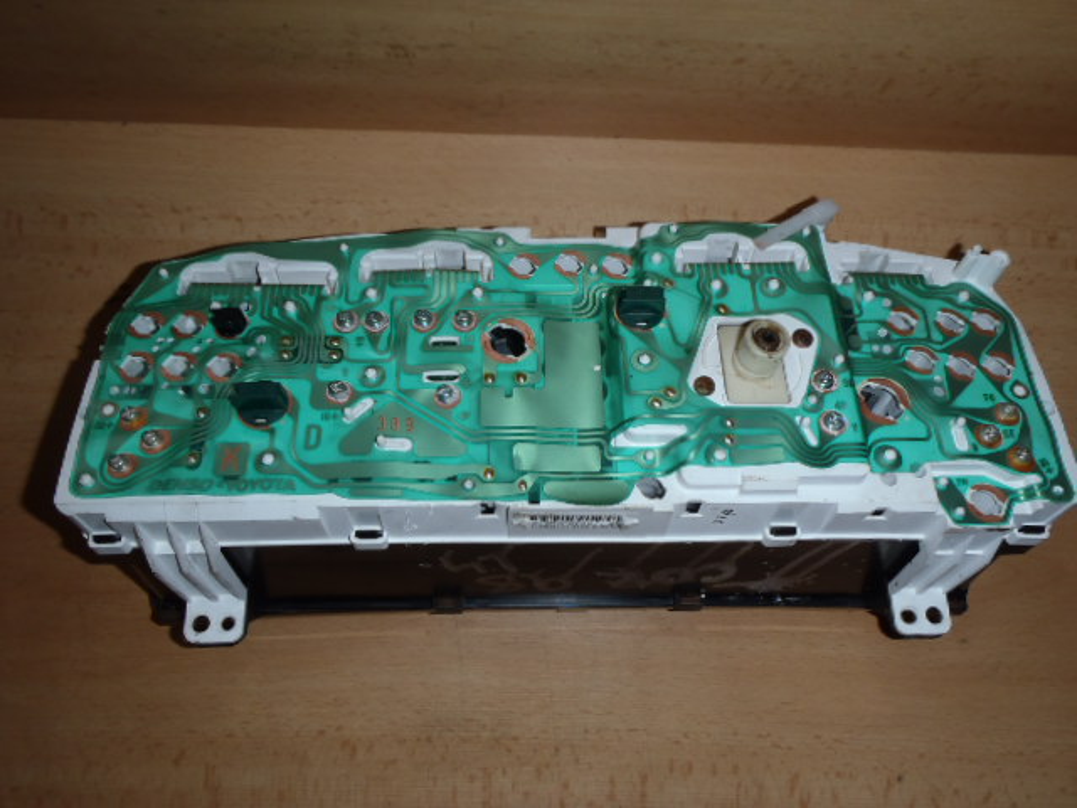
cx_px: 538
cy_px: 404
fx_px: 871
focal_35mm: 28
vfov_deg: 49.7
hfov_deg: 63.4
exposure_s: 1/30
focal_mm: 5
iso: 100
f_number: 3.9
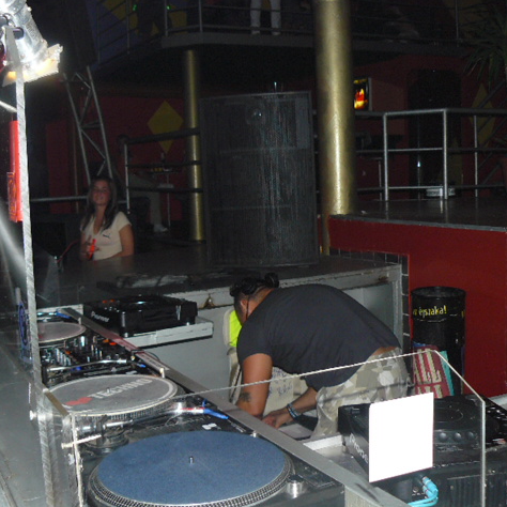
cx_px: 231
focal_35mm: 43
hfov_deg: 39.1
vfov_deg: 39.2
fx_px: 713
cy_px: 252
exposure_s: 1/30
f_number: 2.8
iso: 160
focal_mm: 6
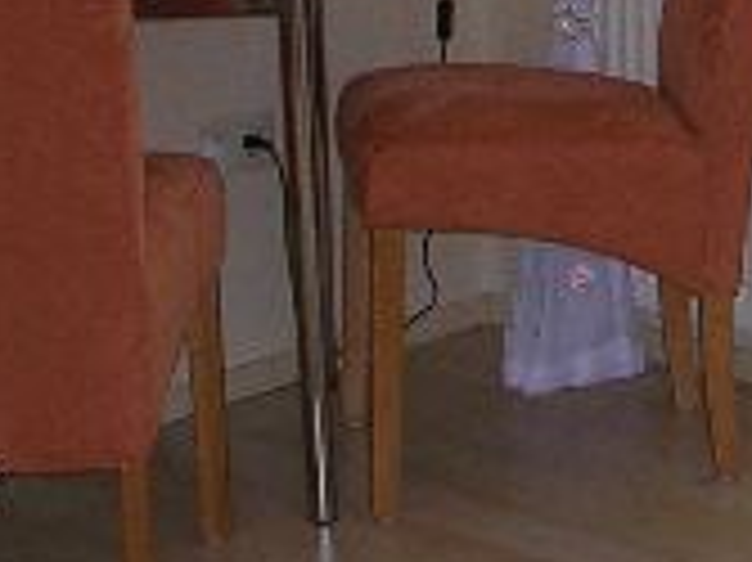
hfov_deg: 12.5
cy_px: -357
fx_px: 3343
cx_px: 959
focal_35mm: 154
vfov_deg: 9.3
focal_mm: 5.8
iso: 50
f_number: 2.8
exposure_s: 1/60.1
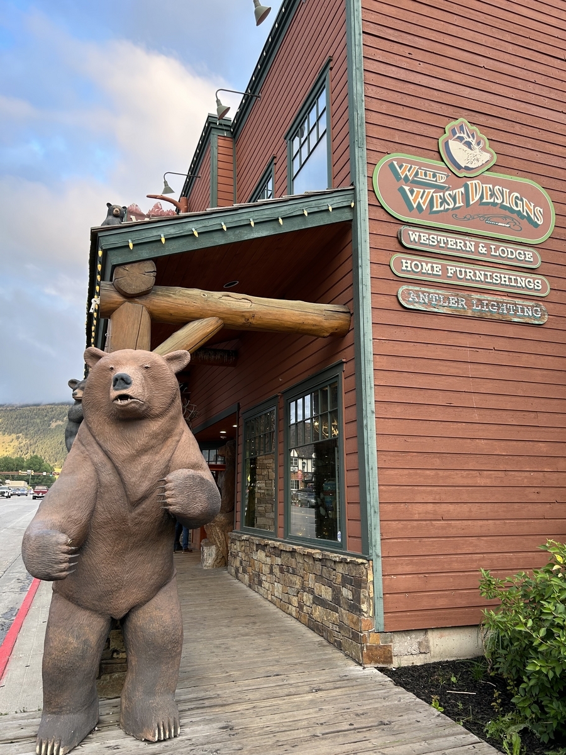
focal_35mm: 26
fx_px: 567
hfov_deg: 53.1
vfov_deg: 67.3
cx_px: 283
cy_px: 378
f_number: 1.5
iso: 64
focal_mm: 5.7
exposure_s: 1/166
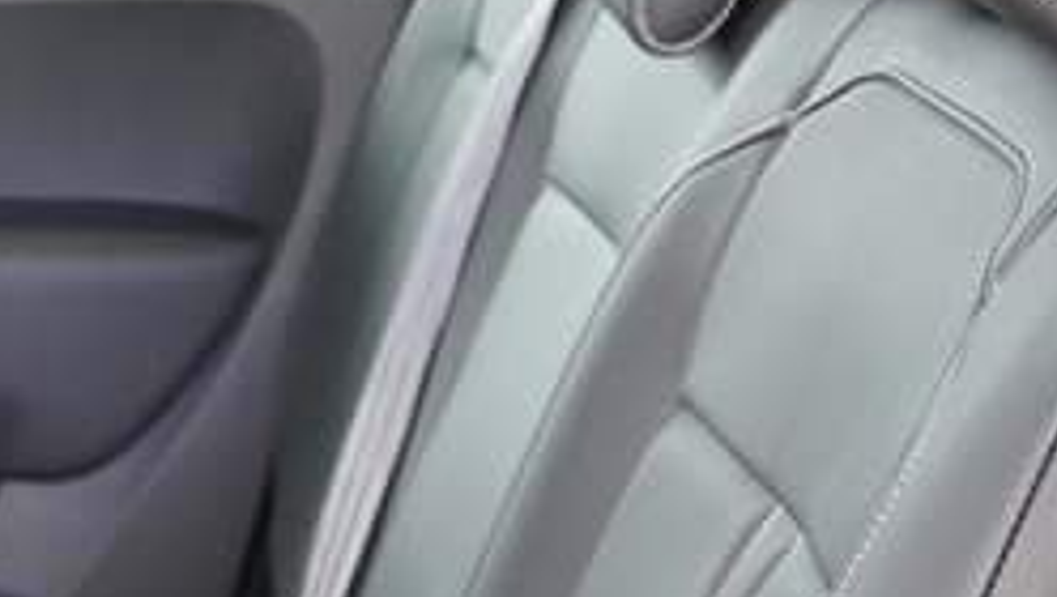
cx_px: -226
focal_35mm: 136
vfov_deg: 8.9
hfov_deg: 15.2
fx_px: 3820
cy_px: 578
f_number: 3.5
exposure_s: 1/60
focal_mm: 21
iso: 640
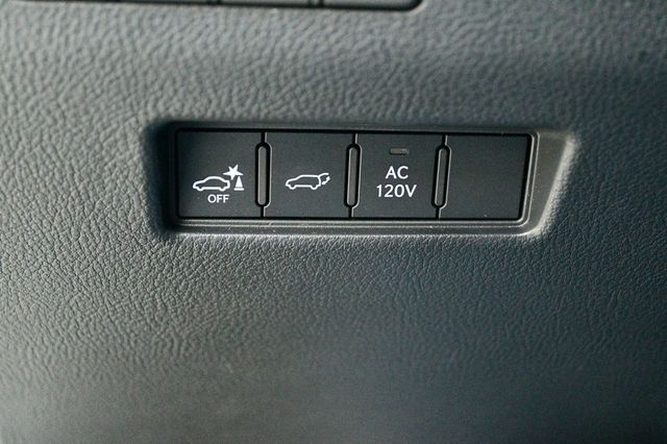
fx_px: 1111
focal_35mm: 60
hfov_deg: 33.4
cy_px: 222
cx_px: 334
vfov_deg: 22.6
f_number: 5.3
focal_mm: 40
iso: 12800
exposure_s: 1/25
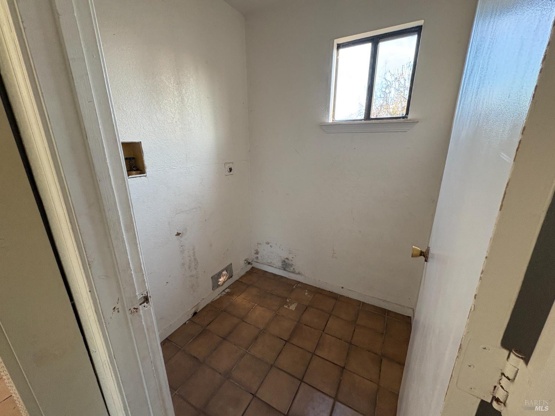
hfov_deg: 102.1
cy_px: 208
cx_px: 278
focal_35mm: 14
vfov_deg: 85.7
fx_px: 224
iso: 250
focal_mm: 2.22
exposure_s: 1/60
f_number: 2.2
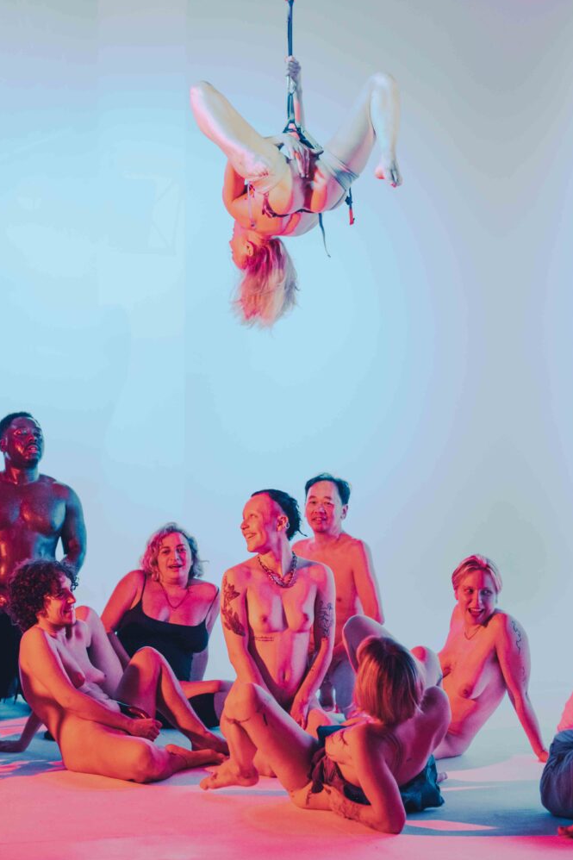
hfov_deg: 14.1
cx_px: 310
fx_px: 2316
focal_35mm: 97
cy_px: 393
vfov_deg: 21.0
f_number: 1.8
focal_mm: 56
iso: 1000
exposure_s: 1/100
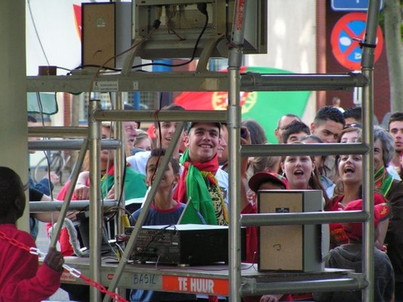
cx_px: 202
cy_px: 151
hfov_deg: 6.5
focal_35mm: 307
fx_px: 3574
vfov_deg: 4.8
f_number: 3.5
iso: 200
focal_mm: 50.9
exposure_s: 1/250
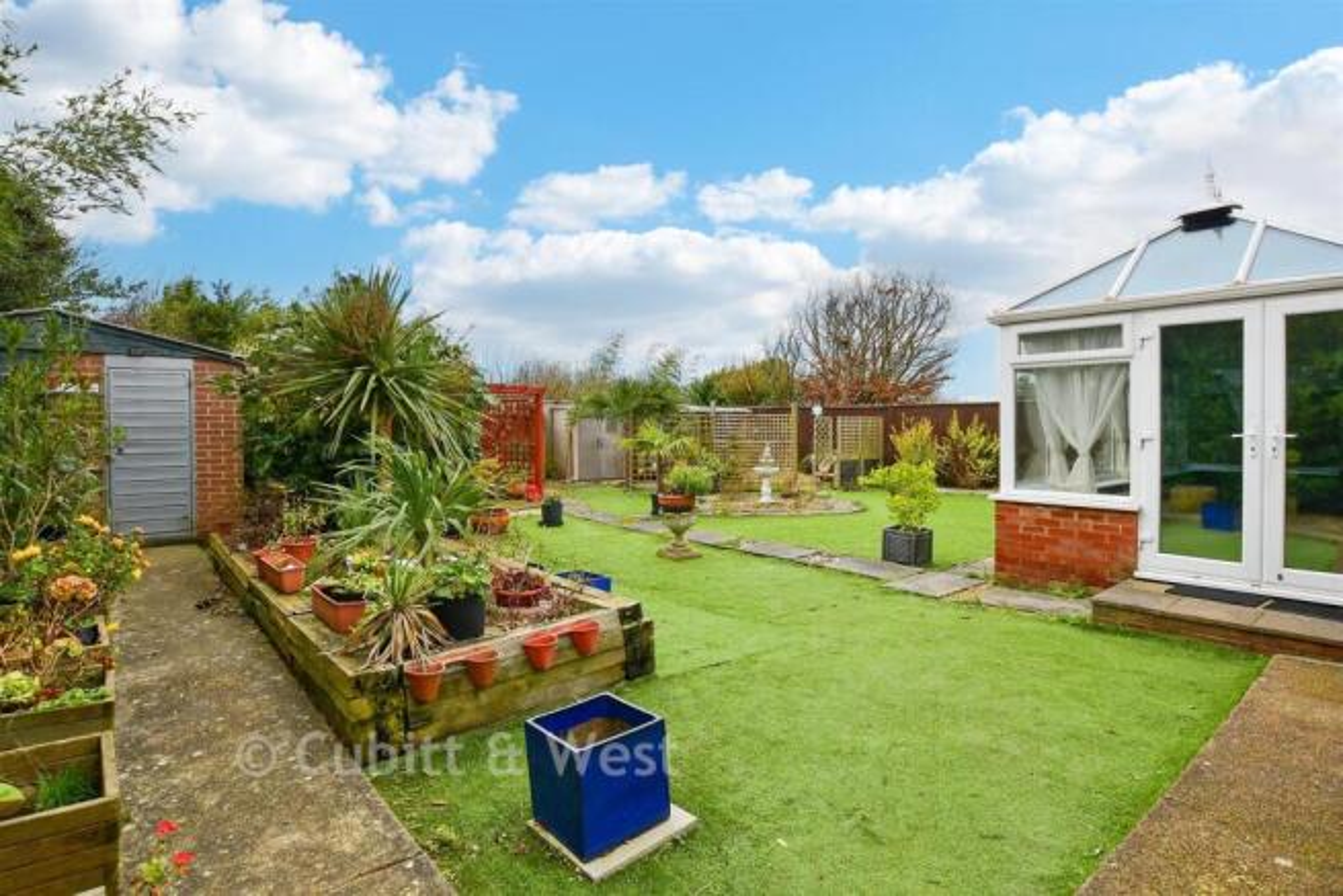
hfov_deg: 93.3
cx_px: 672
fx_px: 634
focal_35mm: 17
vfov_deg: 70.5
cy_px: 448
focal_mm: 11.5
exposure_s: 1/125
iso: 200
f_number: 8
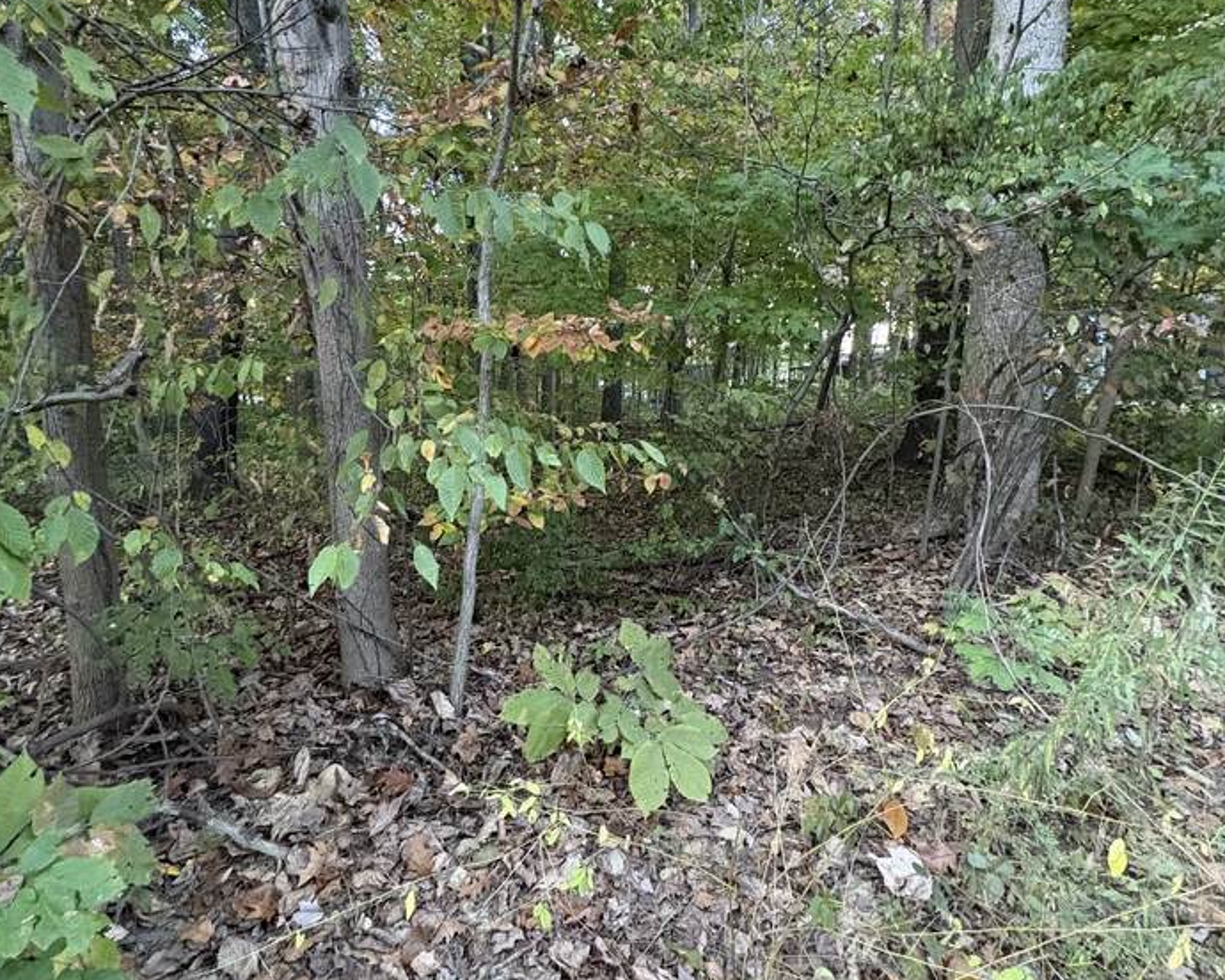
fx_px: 689
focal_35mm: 19
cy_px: 456
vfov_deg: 70.8
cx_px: 589
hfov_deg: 83.2
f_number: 2.2
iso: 800
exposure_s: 1/60
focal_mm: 2.22
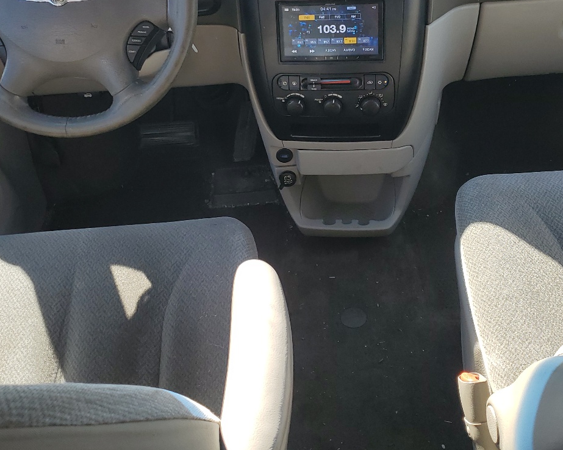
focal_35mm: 44
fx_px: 733
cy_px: 174
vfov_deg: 34.0
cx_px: 298
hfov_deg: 42.0
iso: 50
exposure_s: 1/357
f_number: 1.5
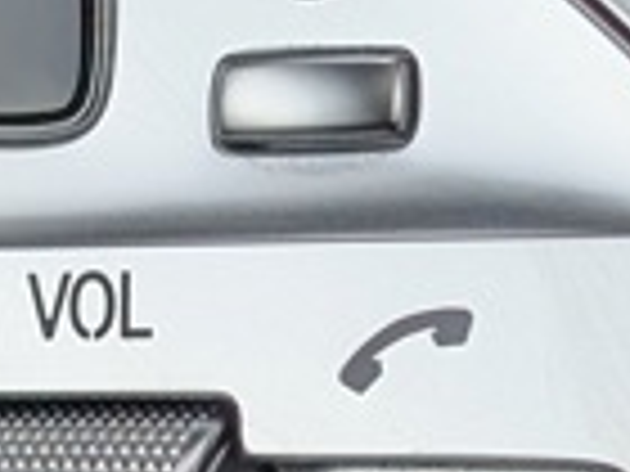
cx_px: 180
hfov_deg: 7.1
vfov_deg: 5.3
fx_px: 5096
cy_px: 81
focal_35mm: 280
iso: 35
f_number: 1.68
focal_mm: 6.9
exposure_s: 1/250
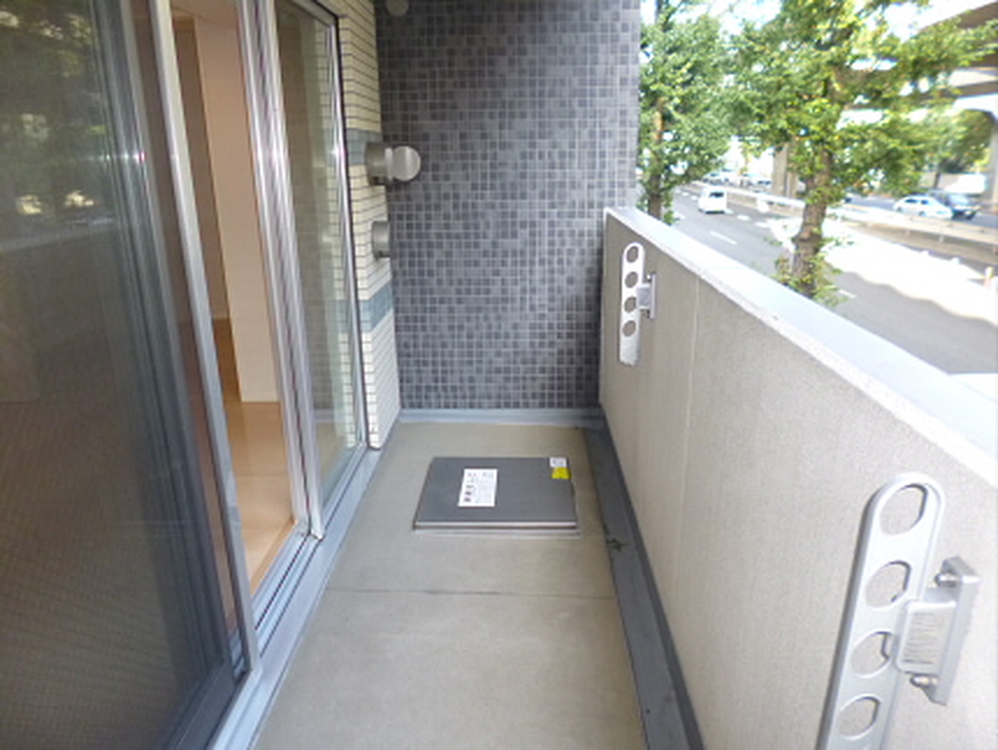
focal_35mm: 24
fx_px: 692
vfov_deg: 56.9
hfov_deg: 71.6
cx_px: 499
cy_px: 375
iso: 200
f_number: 2.5
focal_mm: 4.3
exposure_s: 1/60
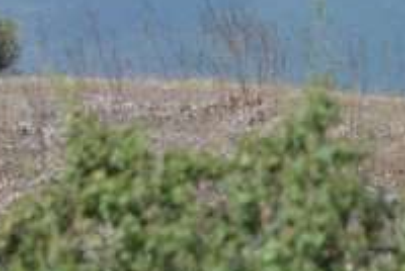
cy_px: -164
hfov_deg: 7.3
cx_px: 326
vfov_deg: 4.9
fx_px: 3155
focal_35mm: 280
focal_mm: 70
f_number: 5.6
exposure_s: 1/200
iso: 100
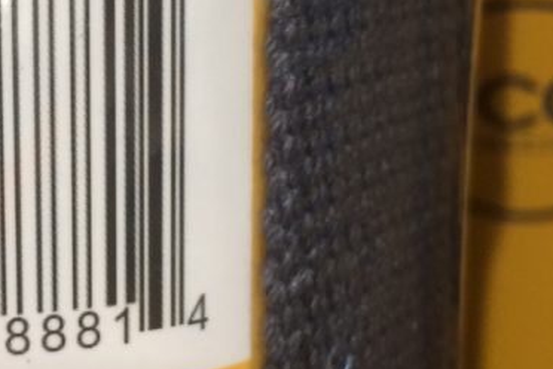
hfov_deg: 23.6
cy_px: 91
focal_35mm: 83
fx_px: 1275
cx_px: 16
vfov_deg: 16.4
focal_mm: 4.15
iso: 100
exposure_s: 1/30
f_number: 2.2
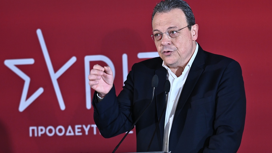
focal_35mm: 310
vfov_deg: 3.9
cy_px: 95
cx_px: 141
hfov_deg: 7.0
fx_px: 2236
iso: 1600
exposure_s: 1/250
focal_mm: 260
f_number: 5.6
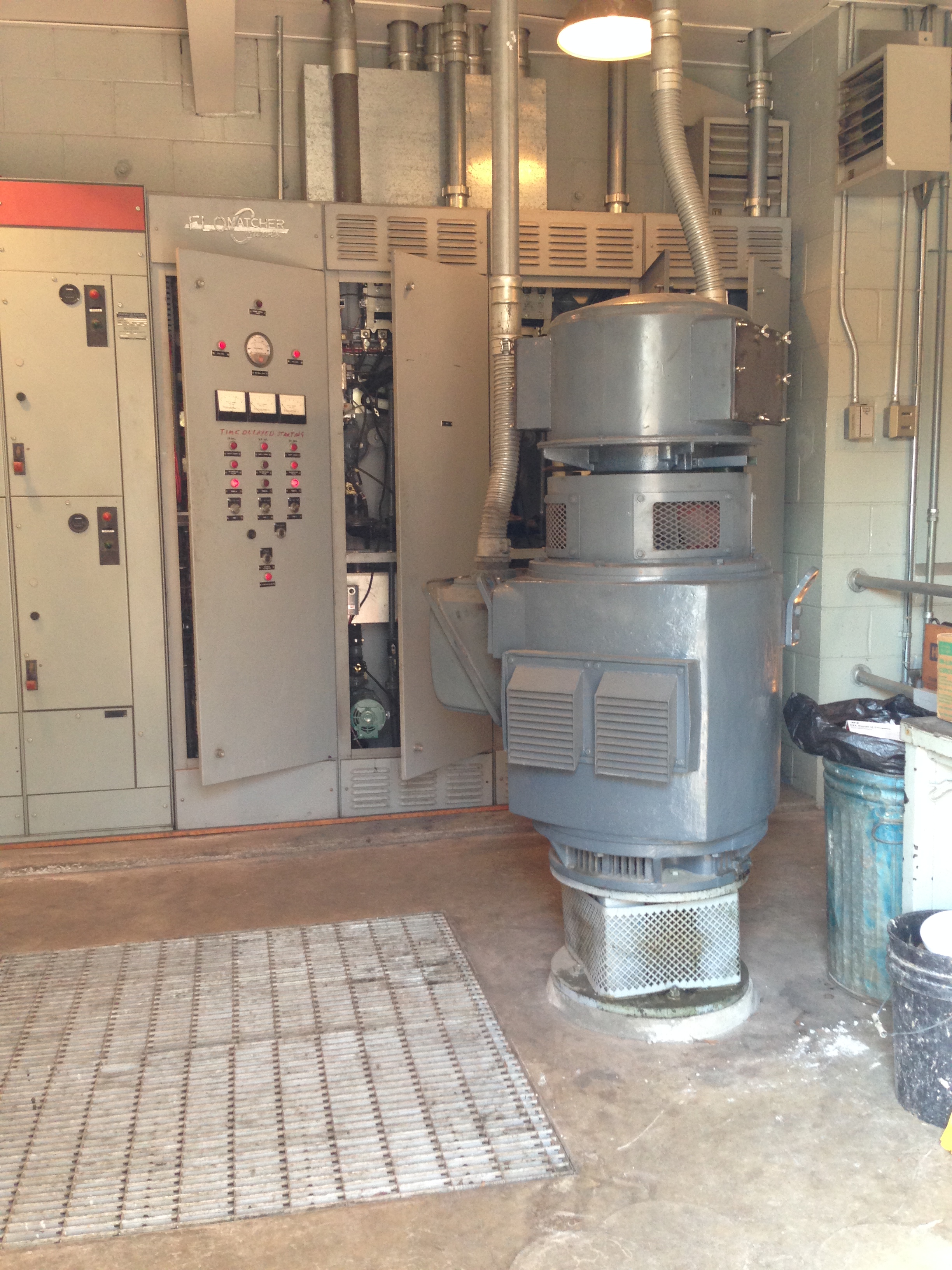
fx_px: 1210
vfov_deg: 55.4
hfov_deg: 42.9
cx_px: 476
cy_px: 635
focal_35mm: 33
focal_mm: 4.12
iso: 100
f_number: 2.4
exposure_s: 1/20
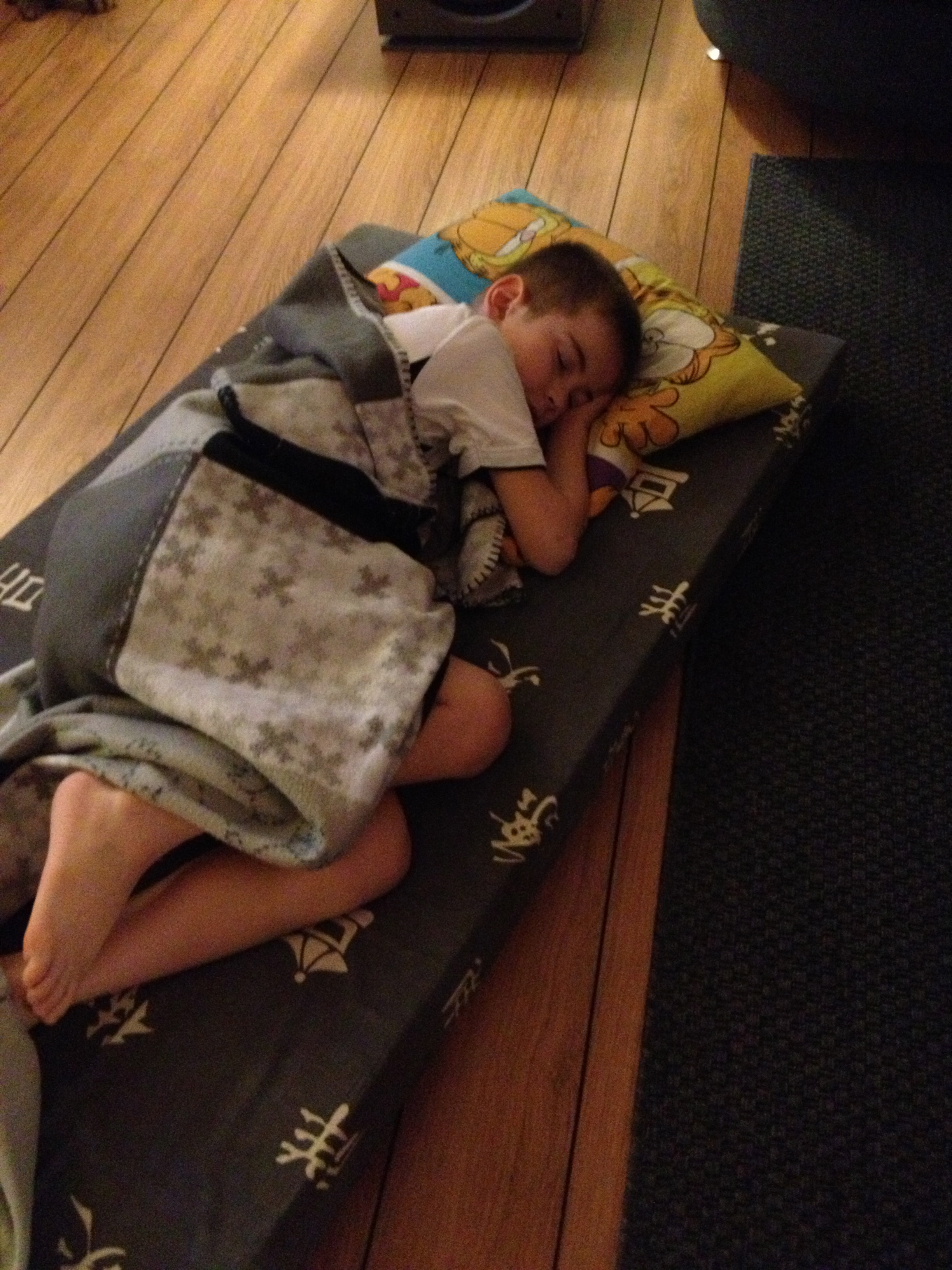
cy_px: 635
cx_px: 476
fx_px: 1283
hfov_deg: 40.7
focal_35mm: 35
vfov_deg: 52.6
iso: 800
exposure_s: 1/15
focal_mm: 4.28
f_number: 2.4
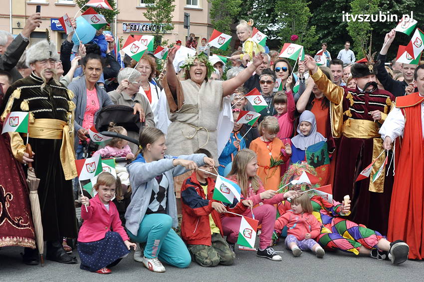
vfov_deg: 18.1
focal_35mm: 75
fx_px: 882
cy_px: 141
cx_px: 212
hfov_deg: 27.0
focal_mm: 50
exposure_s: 1/1000
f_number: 13
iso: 1250
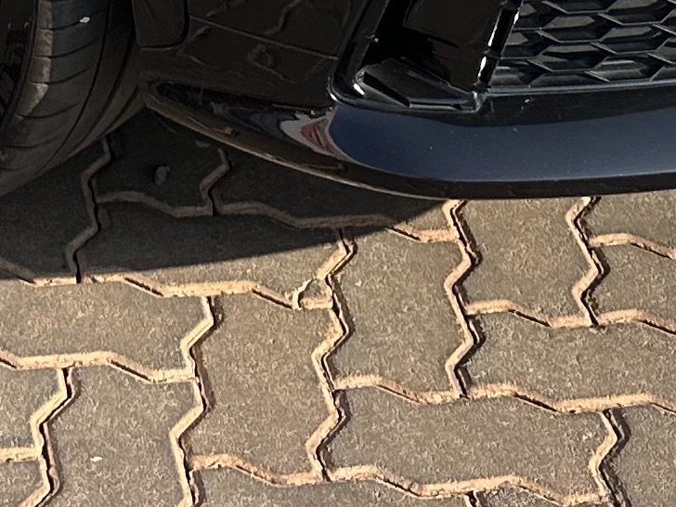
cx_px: 60
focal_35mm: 133
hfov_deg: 14.7
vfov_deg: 9.9
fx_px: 2597
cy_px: -682
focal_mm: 6.86
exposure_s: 1/2110
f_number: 1.78
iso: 80
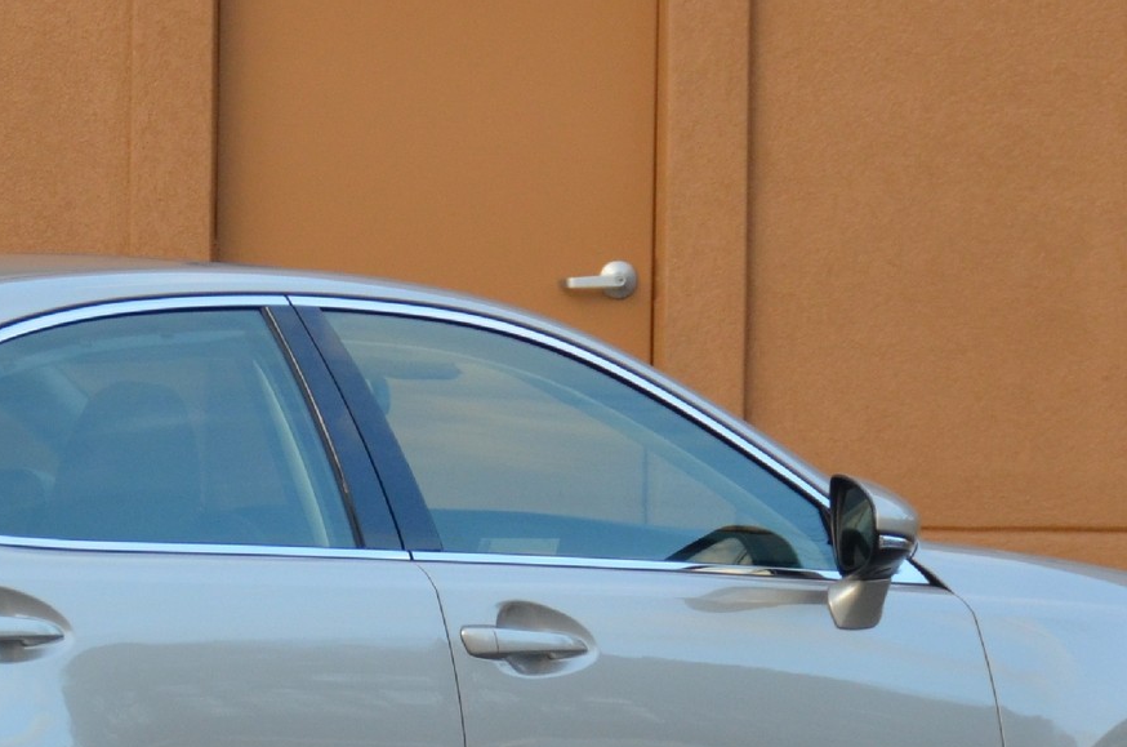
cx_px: 17
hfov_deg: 5.1
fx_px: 12729
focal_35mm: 407
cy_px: 570
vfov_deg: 3.4
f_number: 5.3
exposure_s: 1/500
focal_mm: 95
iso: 800
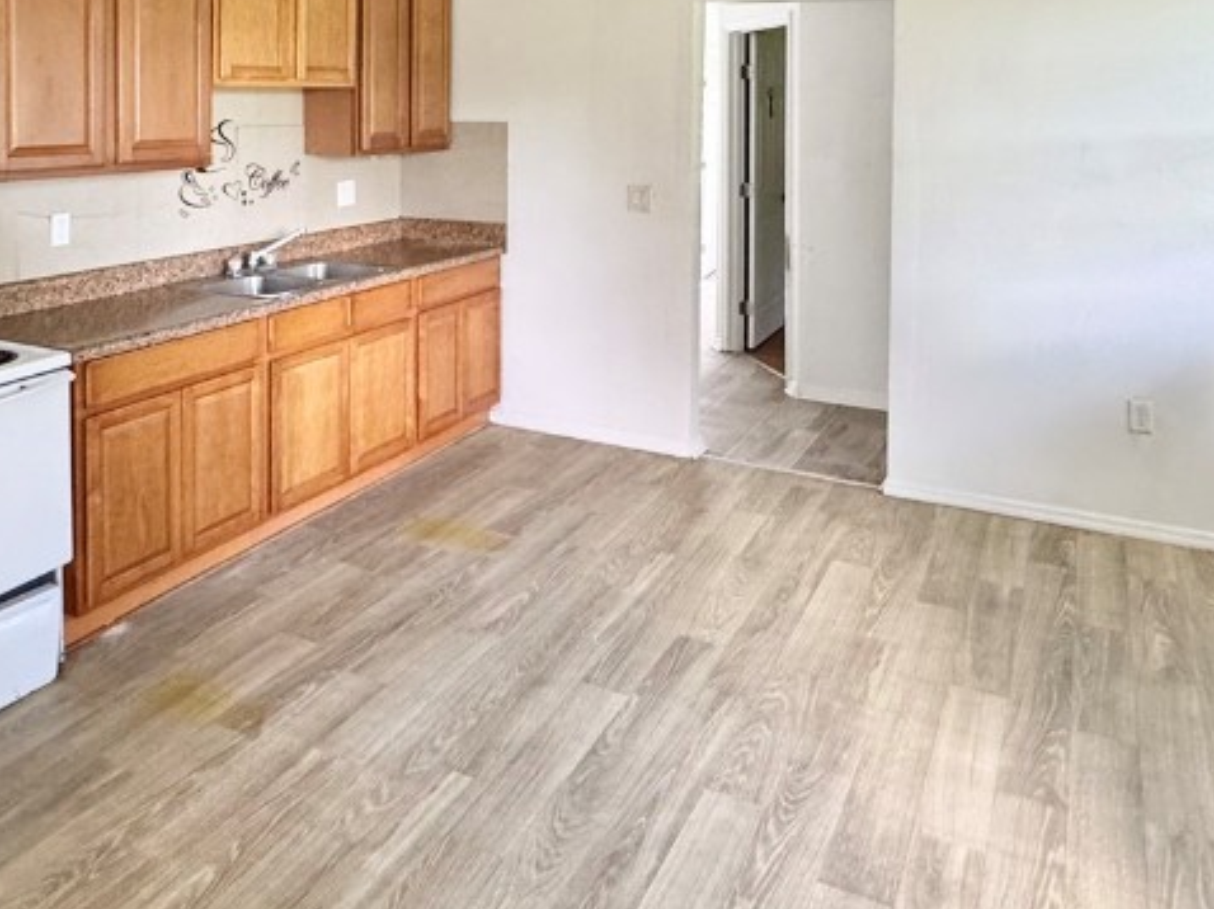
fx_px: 1052
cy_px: 122
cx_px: 546
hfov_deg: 59.9
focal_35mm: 30
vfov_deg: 43.4
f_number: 2.2
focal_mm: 2.22
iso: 320
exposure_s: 1/94
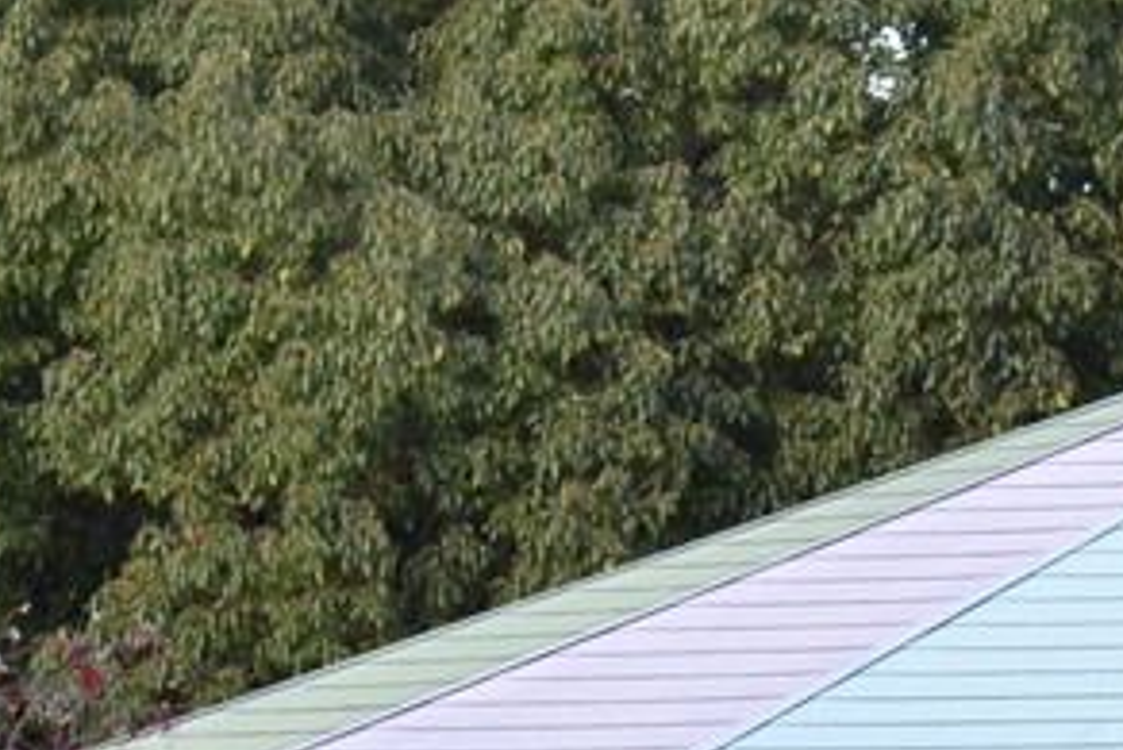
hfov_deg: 4.7
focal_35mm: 431
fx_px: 13451
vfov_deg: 3.2
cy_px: 1152
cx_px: 1761
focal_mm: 70
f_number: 5.6
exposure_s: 1/500
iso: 400
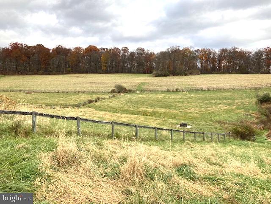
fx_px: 219
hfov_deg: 63.4
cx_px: 136
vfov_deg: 49.7
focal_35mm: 28
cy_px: 102
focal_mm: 3.99
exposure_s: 1/738
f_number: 1.8
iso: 20
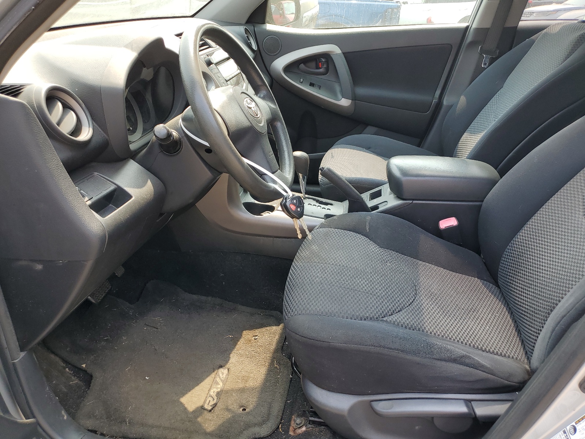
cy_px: 220
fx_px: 439
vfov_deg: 53.1
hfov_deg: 67.3
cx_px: 292
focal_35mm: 26
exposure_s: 1/357
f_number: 1.5
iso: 50
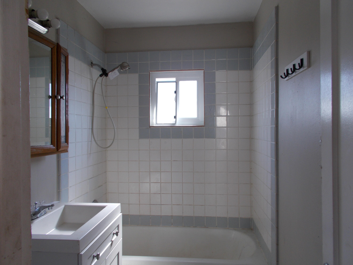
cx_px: 176
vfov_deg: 53.1
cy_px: 132
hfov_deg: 67.3
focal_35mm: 26
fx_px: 265
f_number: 3.2
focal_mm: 4.6
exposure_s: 1/25
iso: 80
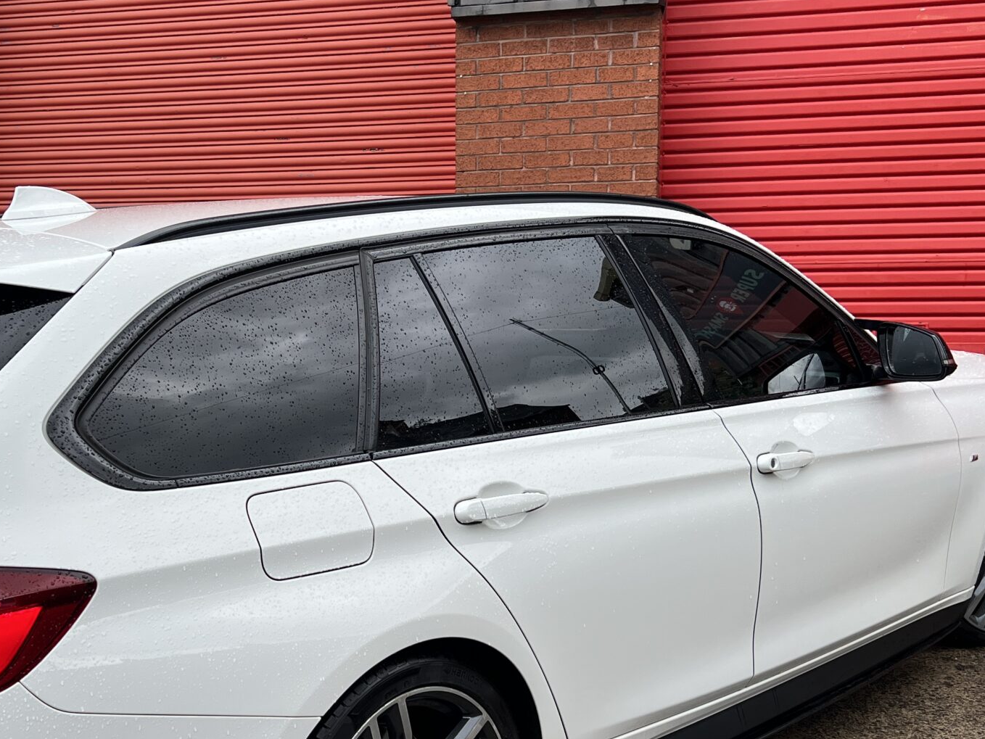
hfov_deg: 38.4
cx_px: 326
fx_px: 1395
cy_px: 484
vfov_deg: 29.5
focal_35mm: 49
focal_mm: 5.7
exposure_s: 1/1488
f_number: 1.5
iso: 50
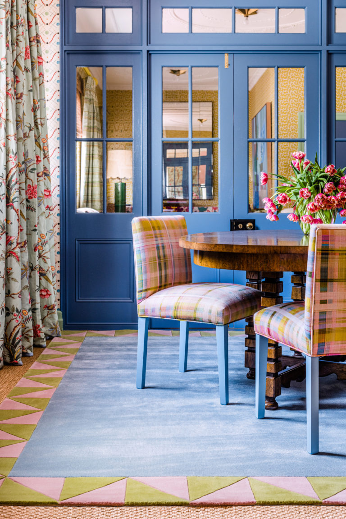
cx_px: 173
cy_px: 260
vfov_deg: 39.6
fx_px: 720
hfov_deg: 27.0
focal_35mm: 50
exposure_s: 1/10
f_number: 8
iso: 400
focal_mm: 50
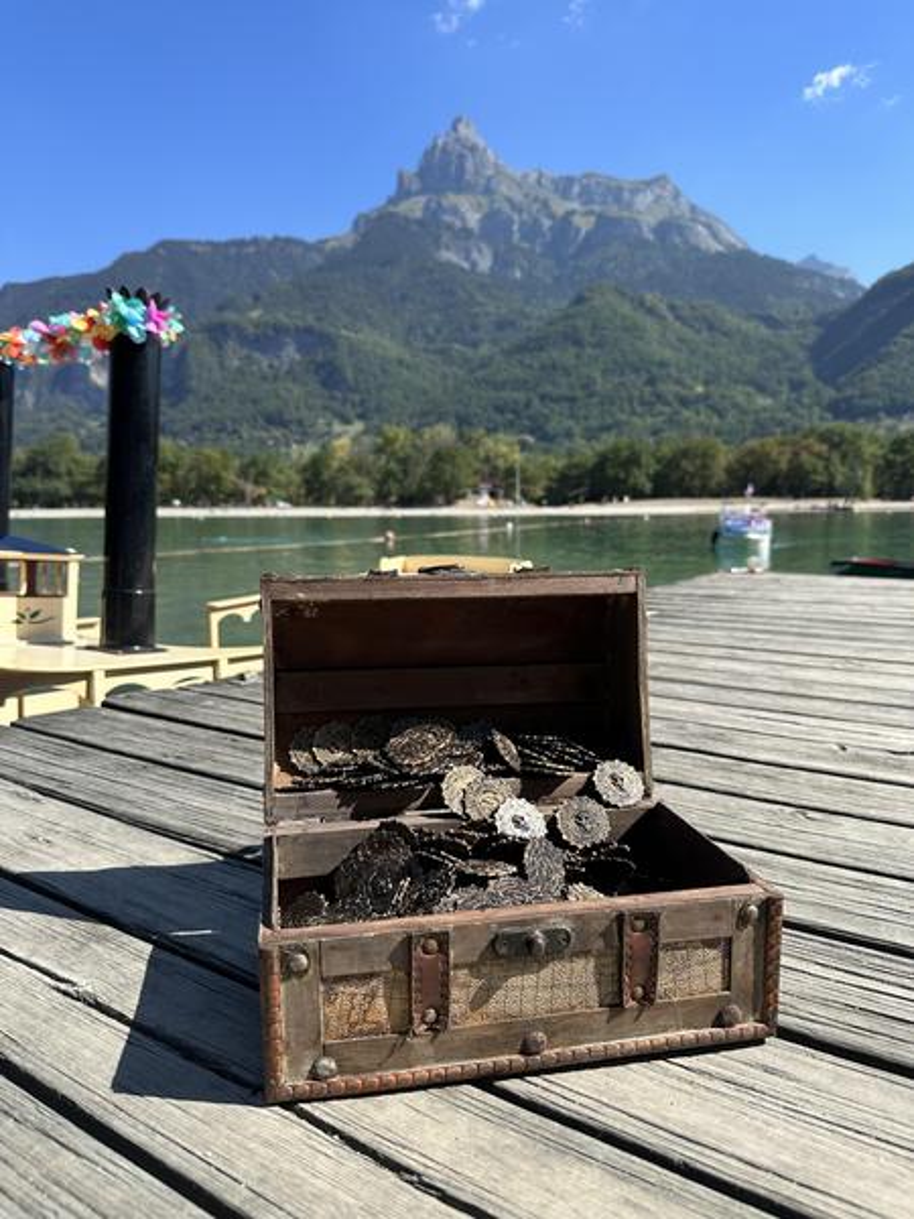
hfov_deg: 56.8
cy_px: 610
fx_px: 845
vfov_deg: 71.6
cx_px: 457
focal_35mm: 24
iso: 80
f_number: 1.78
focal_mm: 6.86
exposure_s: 1/2252
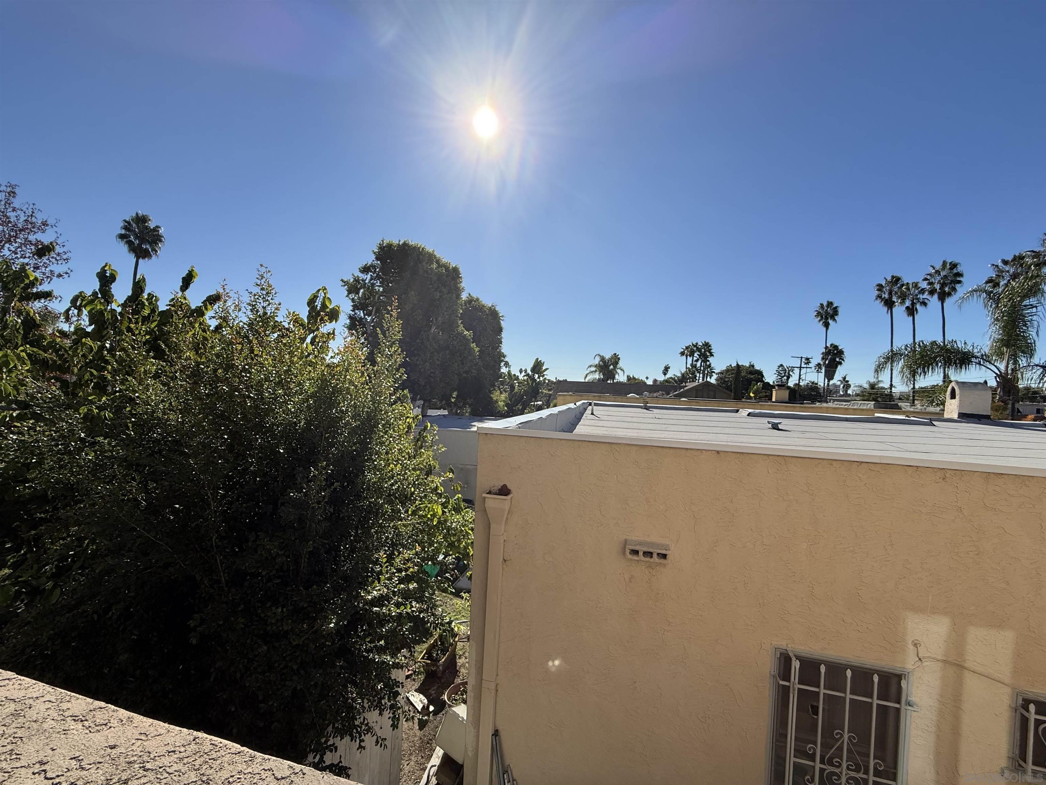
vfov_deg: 85.7
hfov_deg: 102.1
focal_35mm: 14
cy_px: 392
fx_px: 423
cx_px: 523
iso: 50
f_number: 2.2
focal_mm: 2.22
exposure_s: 1/2841
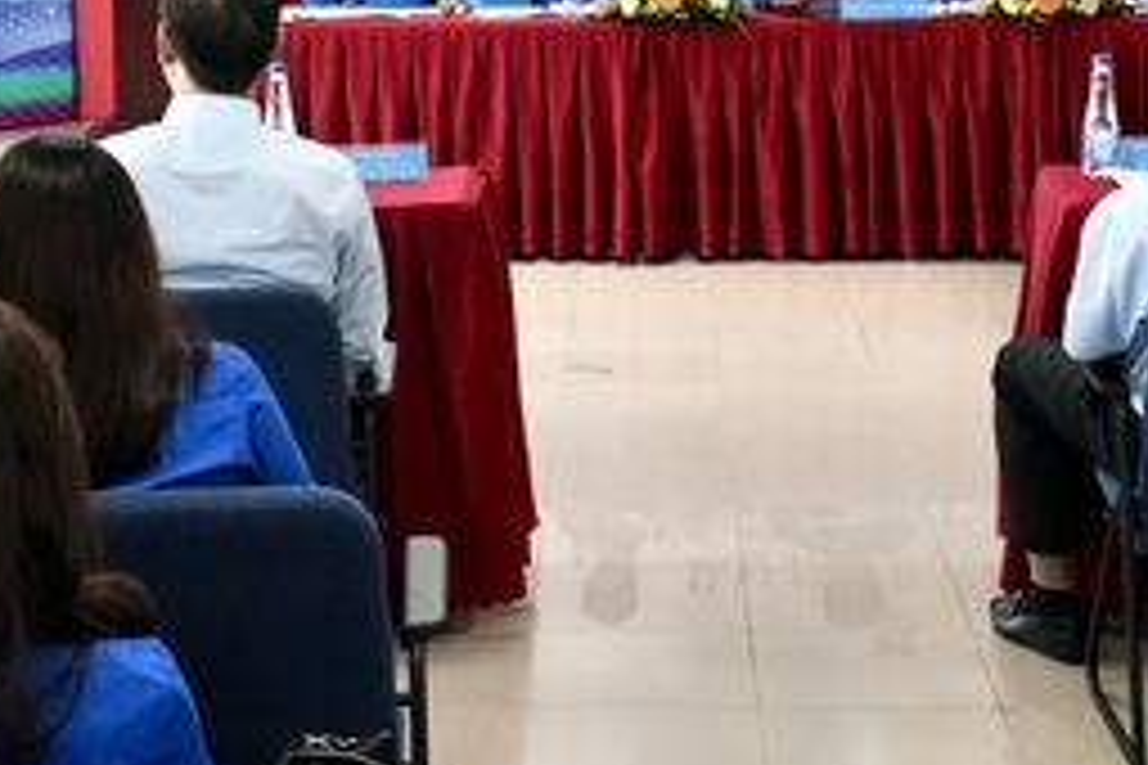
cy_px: -2
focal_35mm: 88
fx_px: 2806
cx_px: 576
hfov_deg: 23.1
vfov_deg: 15.3
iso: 4000
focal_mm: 35
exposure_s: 1/200
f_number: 8
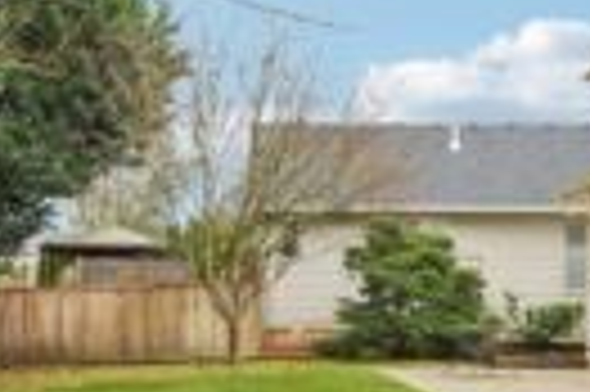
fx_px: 802
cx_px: 225
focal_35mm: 49
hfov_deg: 40.1
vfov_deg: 26.8
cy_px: 322
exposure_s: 1/4
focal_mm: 16
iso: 400
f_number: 8
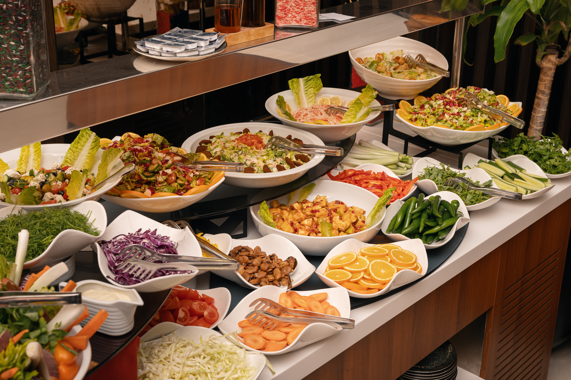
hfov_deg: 39.6
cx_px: 286
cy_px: 190
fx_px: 793
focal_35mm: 50
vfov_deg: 27.0
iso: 50
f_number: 6.3
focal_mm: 50
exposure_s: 1/100
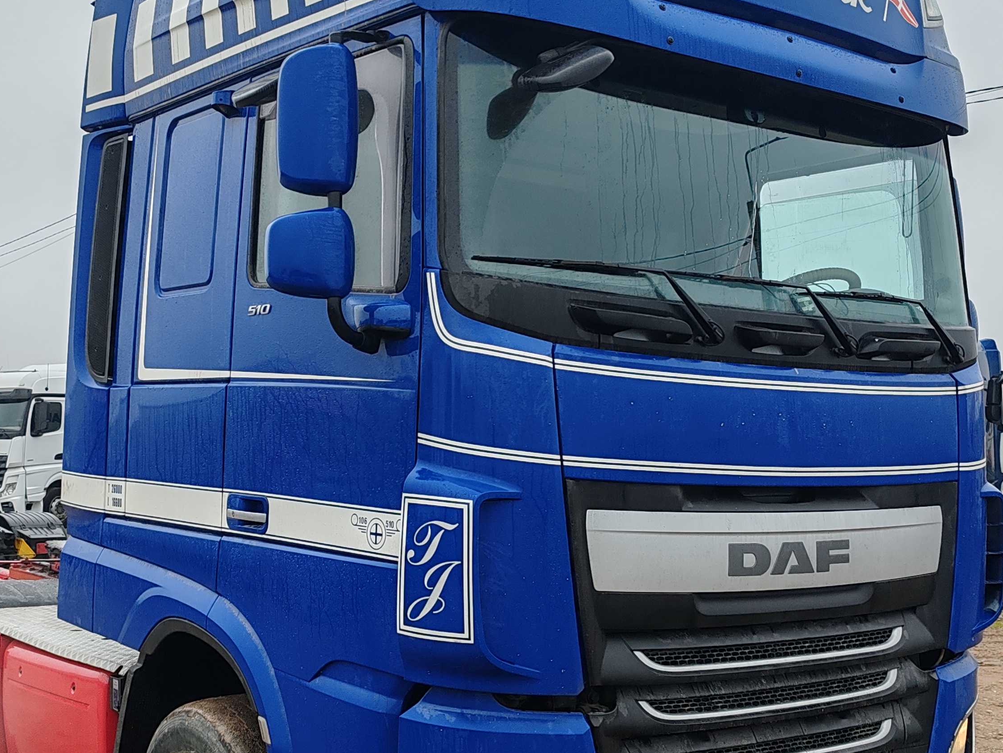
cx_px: 425
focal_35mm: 49
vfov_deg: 29.7
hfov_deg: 38.8
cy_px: 388
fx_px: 1420
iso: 50
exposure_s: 1/100
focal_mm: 6.12
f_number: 1.9
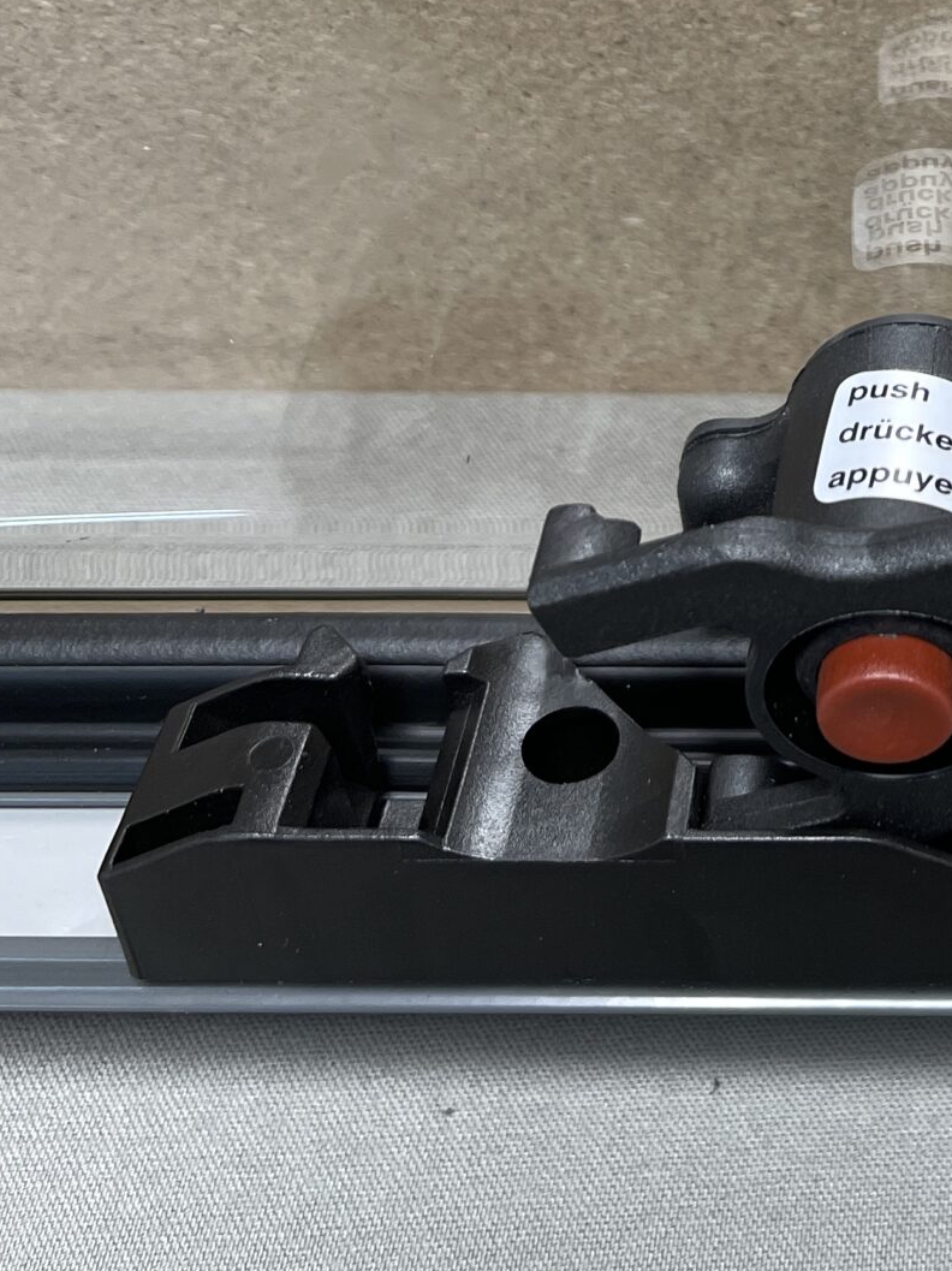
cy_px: 5
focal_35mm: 63
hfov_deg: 22.0
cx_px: 1045
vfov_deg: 28.8
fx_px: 2312
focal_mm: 5.1
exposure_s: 1/100
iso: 100
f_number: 1.6
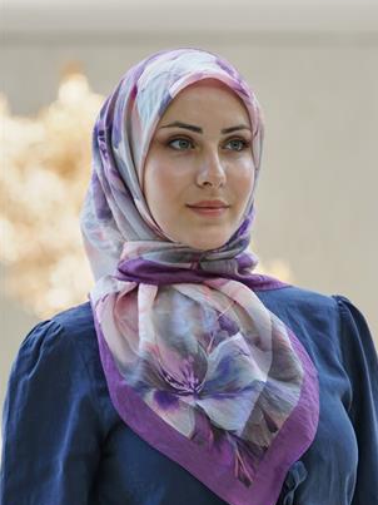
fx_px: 2710
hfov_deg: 8.0
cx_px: 193
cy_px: 271
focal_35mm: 186
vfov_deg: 10.6
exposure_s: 1/125
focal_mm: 168
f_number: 5.6
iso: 500
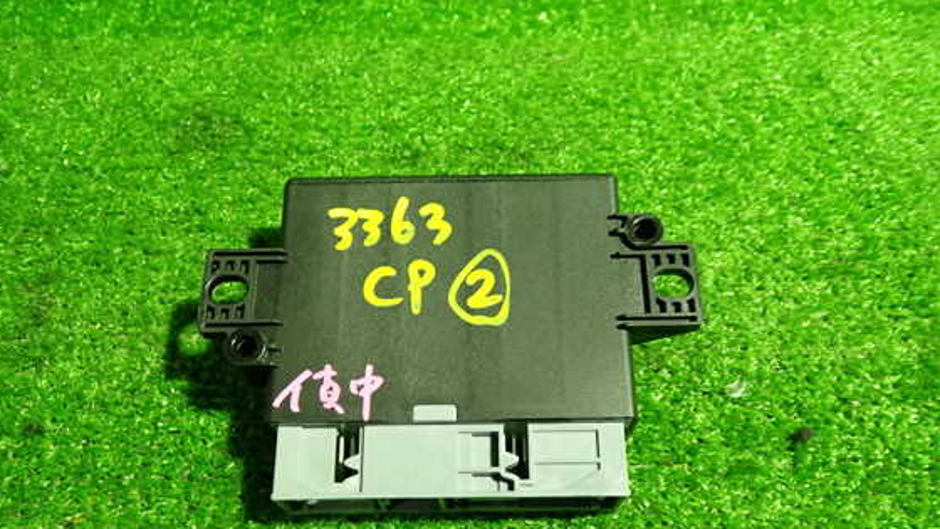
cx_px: 478
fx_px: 872
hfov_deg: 56.6
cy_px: 319
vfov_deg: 33.6
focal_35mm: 35
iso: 500
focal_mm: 5.4
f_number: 2.3
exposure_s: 1/30
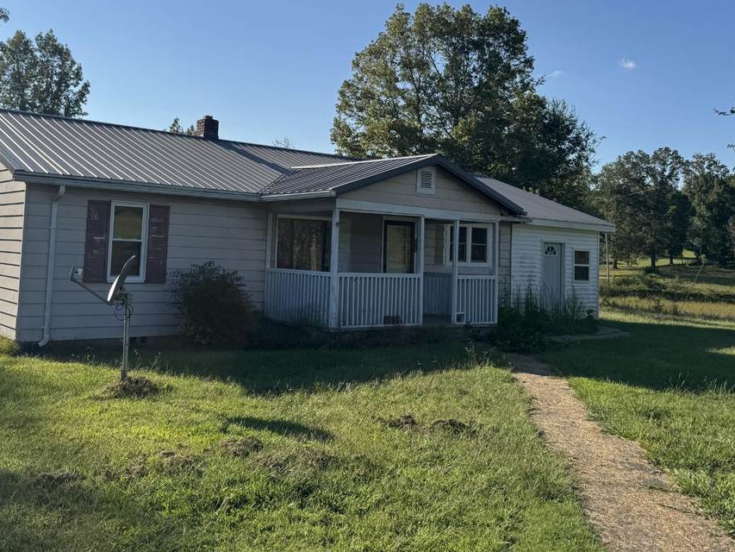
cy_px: 202
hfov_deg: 50.9
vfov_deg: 39.4
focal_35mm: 36
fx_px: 764
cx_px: 285
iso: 80
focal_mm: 6.76
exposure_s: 1/5348
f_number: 1.78
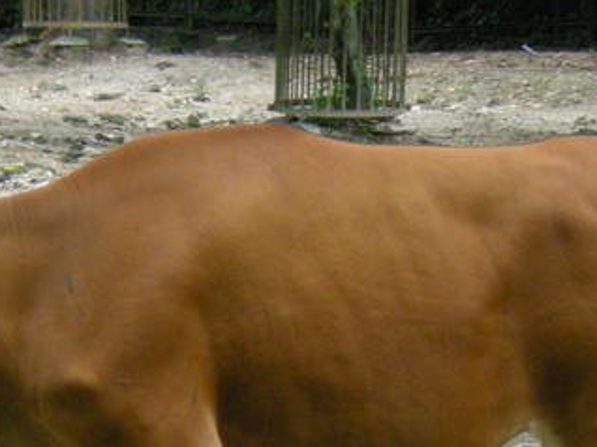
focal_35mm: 287
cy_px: 485
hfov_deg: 6.9
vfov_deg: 5.2
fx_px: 4946
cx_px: 184
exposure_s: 1/125
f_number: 5.9
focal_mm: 18.9
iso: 235
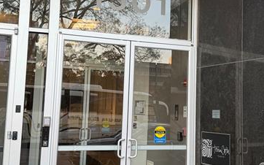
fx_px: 388
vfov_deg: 23.9
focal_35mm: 54
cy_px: 69
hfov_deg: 37.4
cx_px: 160
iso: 64
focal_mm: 6.76
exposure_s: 1/267
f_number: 1.78
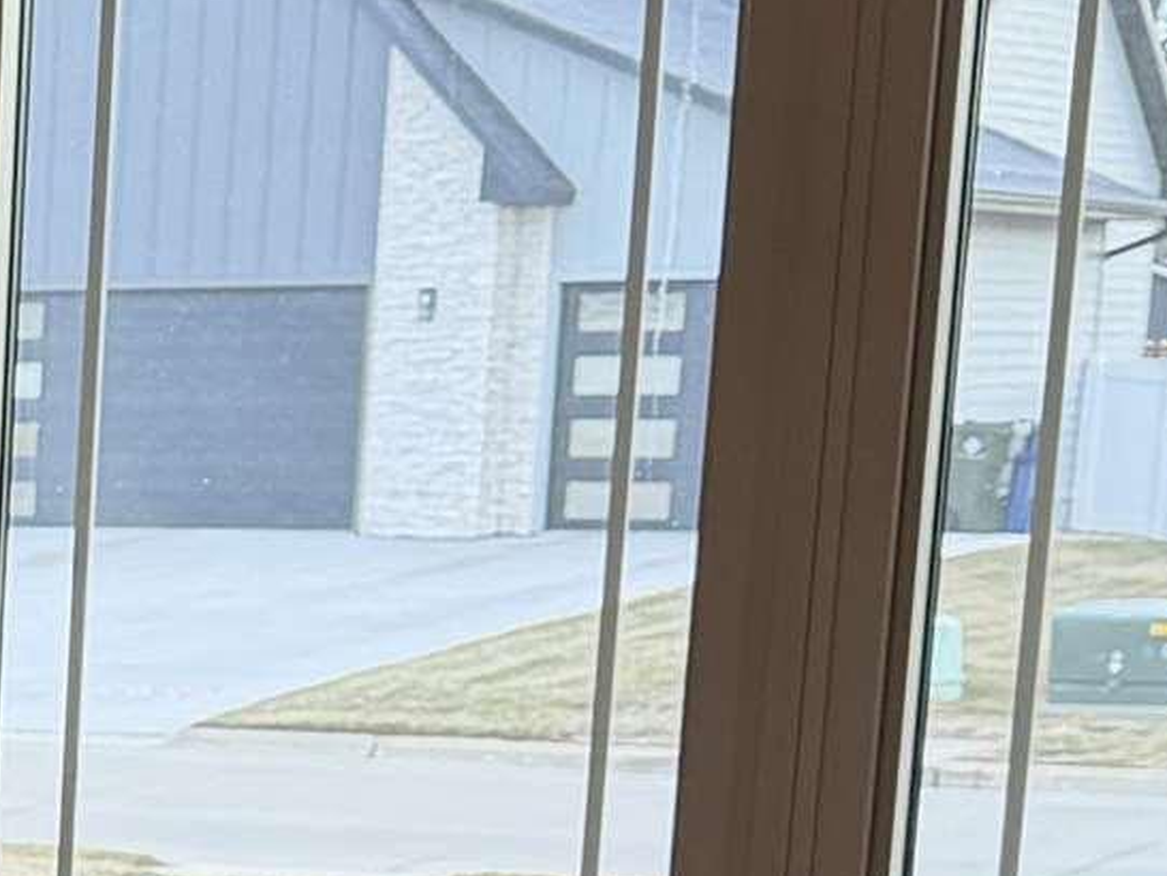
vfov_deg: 10.4
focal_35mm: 135
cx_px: -750
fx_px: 4553
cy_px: 1555
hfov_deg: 13.5
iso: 250
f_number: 1.78
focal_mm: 6.76
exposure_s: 1/120
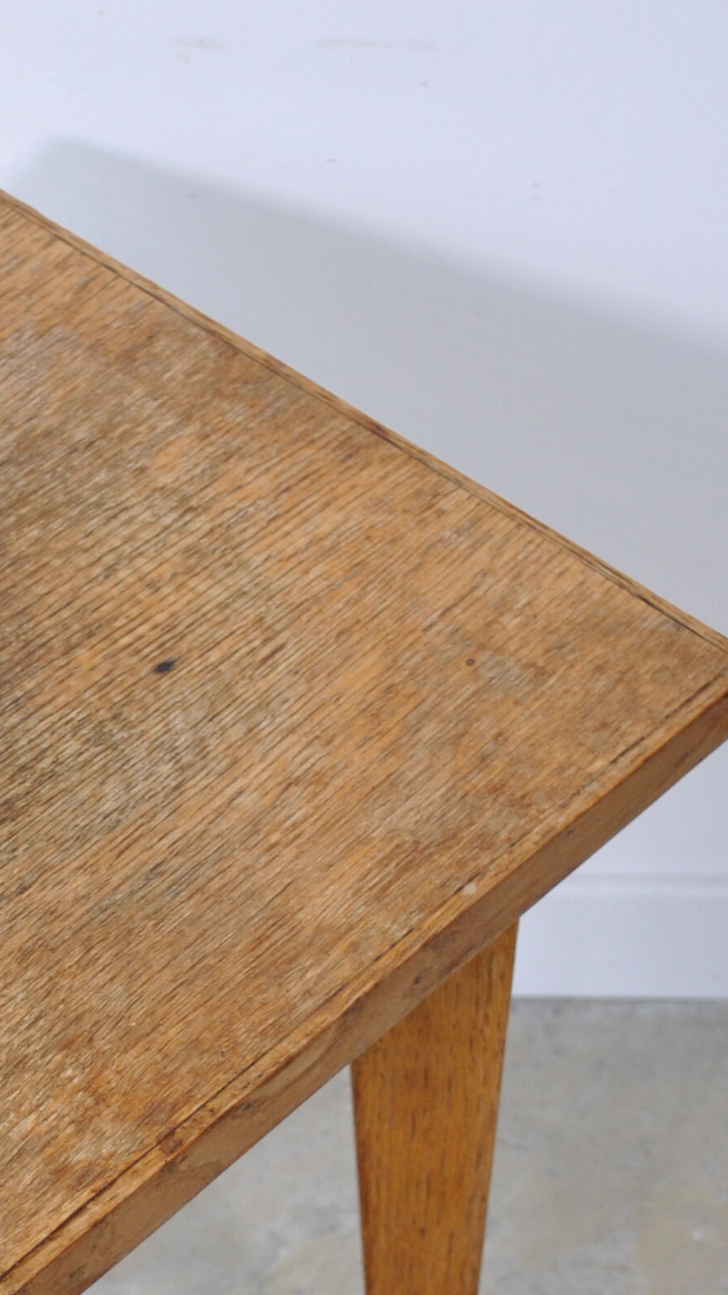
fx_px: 3707
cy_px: 1066
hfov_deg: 11.1
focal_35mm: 108
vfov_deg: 19.6
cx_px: -3
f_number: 4.5
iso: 200
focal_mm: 28
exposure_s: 1/60
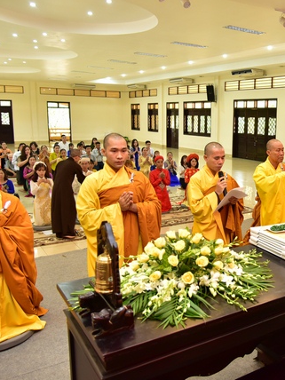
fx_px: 384
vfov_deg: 52.6
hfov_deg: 39.1
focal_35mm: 35
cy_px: 189
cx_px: 230
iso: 800
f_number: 4
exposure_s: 1/40
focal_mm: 24
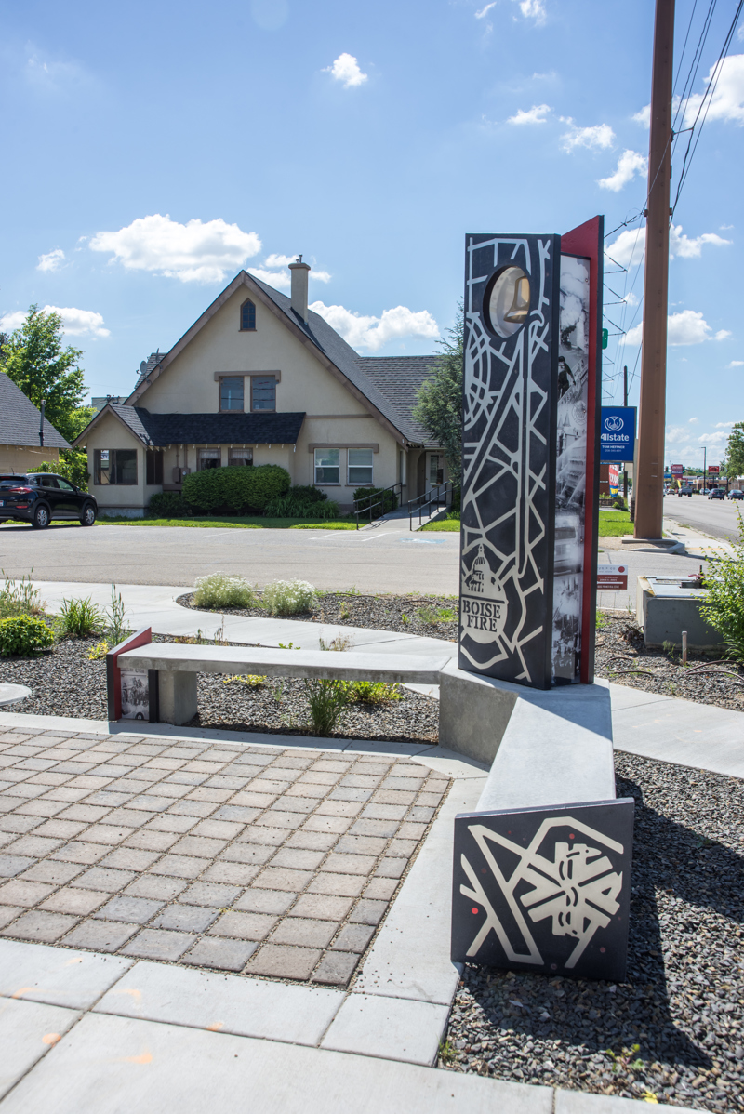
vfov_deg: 60.3
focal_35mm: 31
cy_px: 557
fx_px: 960
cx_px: 372
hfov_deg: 42.4
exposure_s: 1/250
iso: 160
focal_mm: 31
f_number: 11
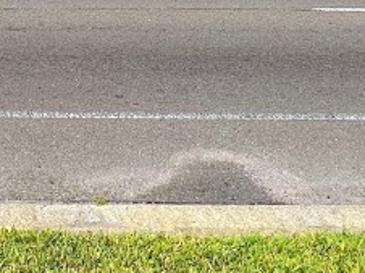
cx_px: -3
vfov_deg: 19.7
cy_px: -187
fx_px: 621
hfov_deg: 30.4
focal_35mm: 59
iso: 32
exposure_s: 1/2320
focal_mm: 1.57
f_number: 1.8
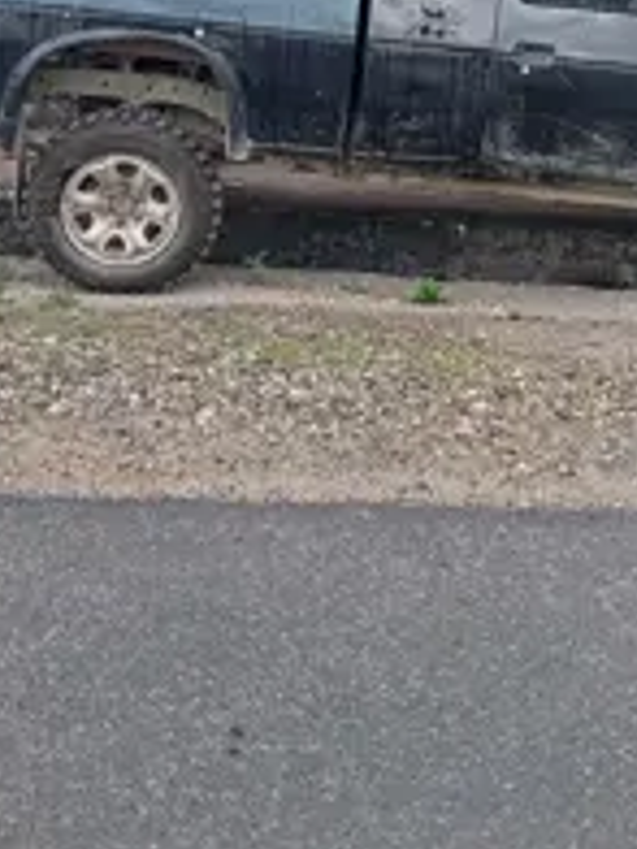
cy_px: 87
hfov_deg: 25.5
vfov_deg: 32.2
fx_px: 1399
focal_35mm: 57
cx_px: 429
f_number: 1.8
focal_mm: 4.27
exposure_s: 1/50
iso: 352
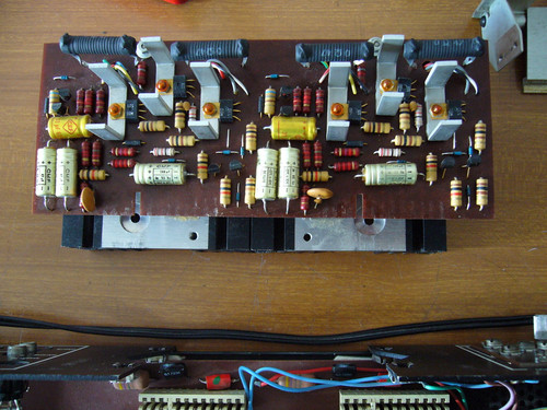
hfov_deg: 52.6
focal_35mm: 35
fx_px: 553
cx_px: 274
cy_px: 205
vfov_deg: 40.7
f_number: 2.8
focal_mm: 5.8
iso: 200
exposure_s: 1/13
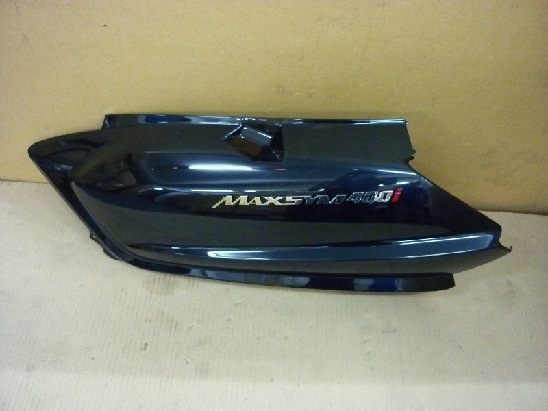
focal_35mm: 33
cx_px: 274
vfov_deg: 42.9
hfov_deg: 55.4
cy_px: 206
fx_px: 522
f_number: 2.8
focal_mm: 5.5
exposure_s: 1/15
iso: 800
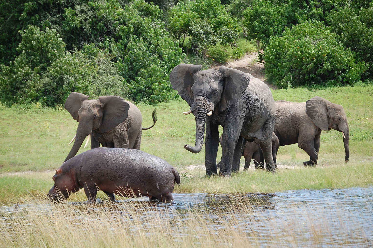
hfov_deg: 11.8
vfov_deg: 7.9
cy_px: 128
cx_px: 183
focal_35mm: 174
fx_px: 1801
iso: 250
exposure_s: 1/500
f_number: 5.6
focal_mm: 112
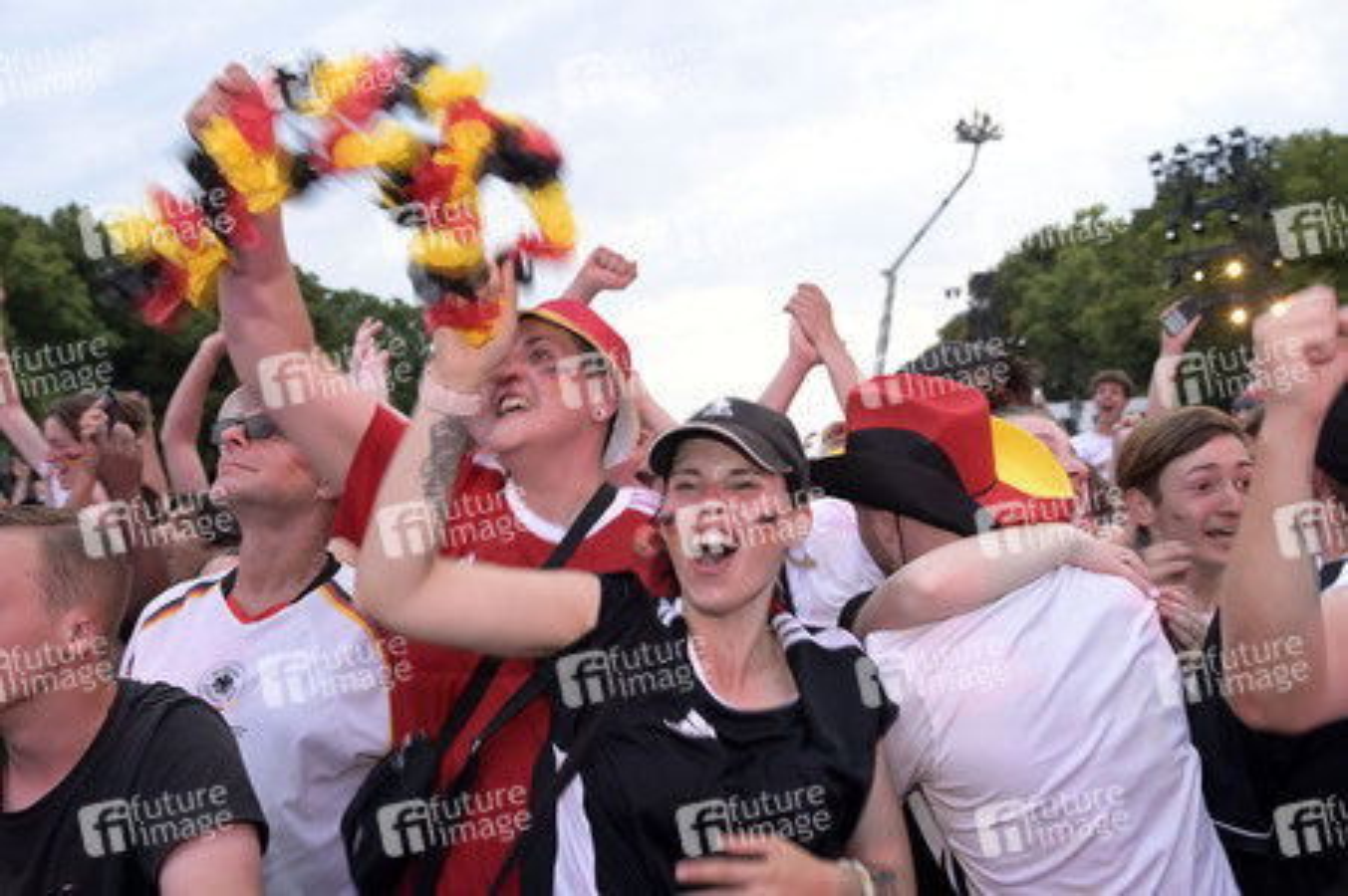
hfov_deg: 54.5
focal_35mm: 35
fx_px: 1310
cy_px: 448
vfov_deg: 37.8
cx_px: 674
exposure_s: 1/125
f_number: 5
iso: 1250
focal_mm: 35
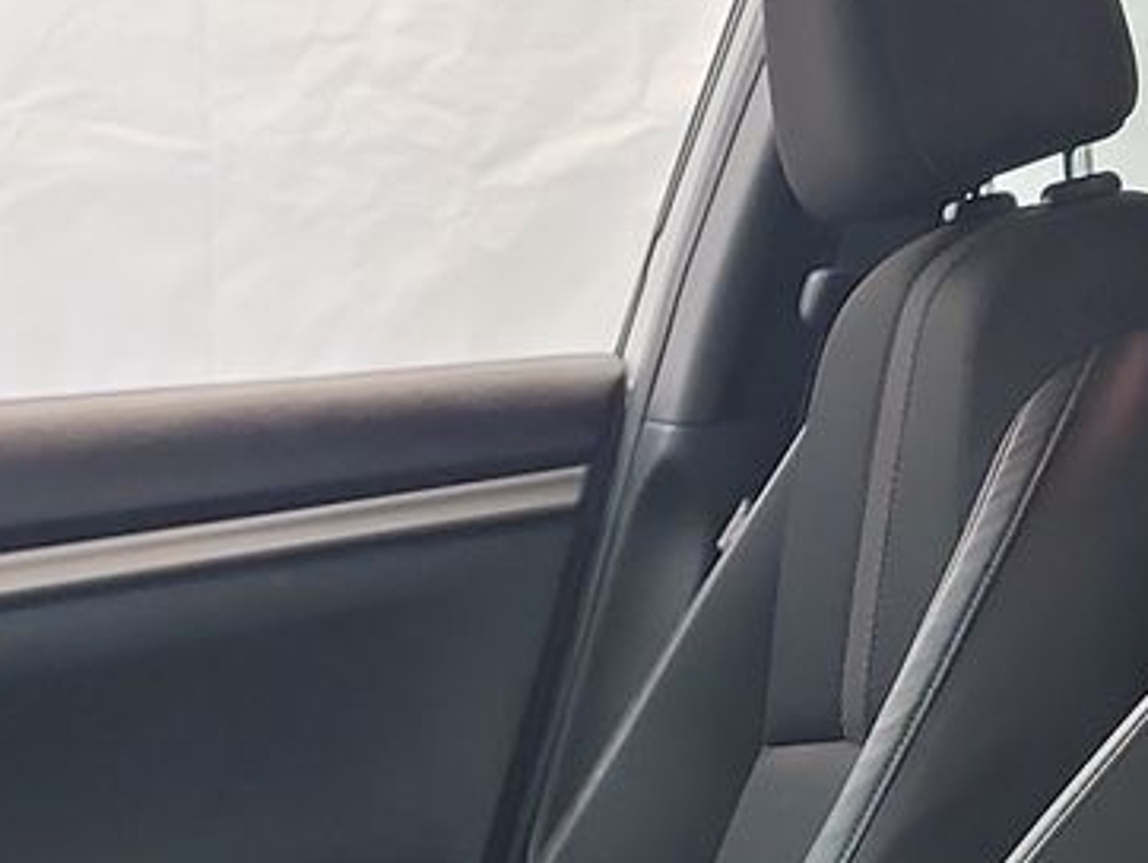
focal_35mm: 106
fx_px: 3518
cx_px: 67
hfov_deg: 18.2
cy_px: 1069
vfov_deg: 13.5
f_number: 1.8
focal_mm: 6.7
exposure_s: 1/59
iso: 435
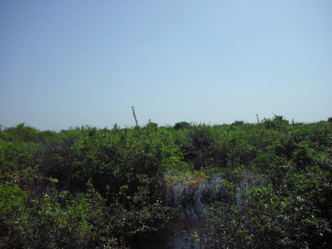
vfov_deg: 37.7
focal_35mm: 38
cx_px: 166
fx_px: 364
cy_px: 124
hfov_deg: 49.0
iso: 100
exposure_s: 1/500
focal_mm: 6.2
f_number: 8
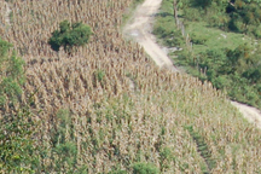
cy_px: 472
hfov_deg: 8.1
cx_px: -106
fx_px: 1812
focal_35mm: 250
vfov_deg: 5.3
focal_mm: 30
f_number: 11
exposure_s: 1/250
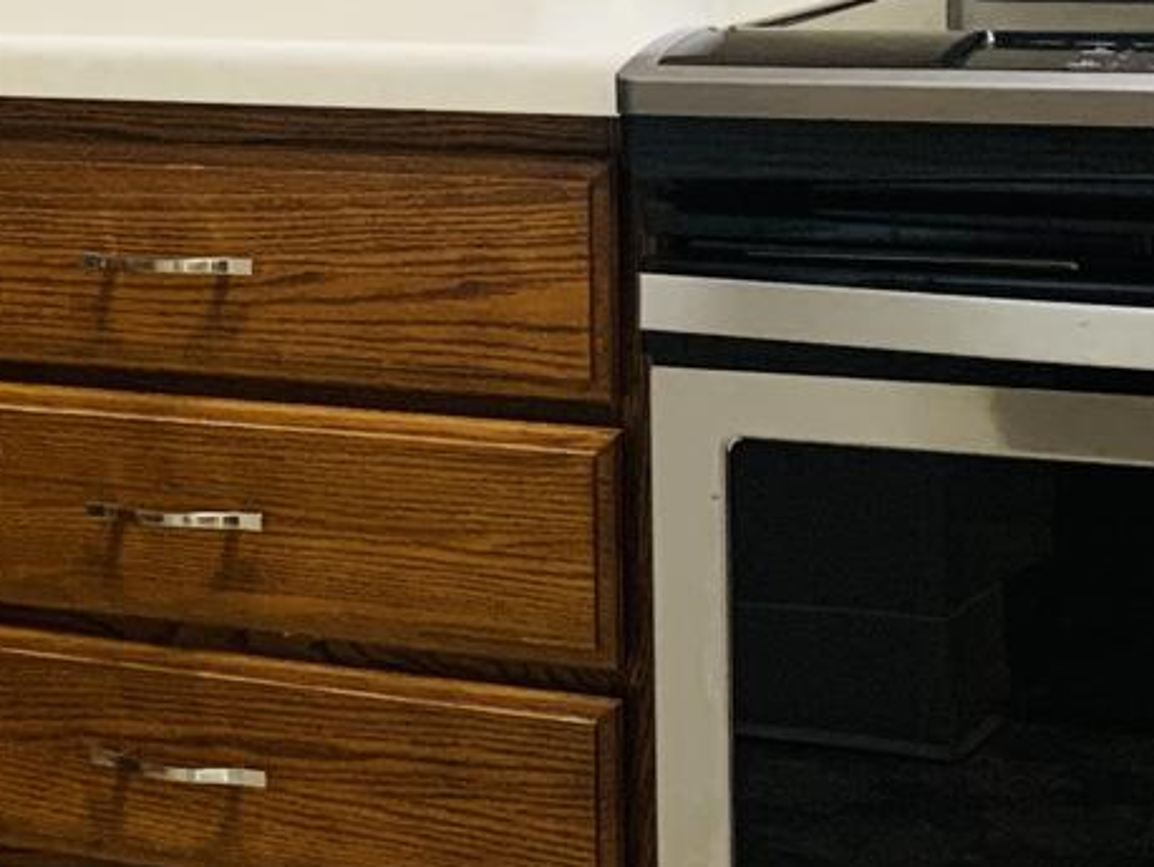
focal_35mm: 121
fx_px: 4036
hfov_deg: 15.2
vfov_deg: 12.2
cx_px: -495
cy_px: 154
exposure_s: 1/60
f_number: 1.8
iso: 320
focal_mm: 4.25
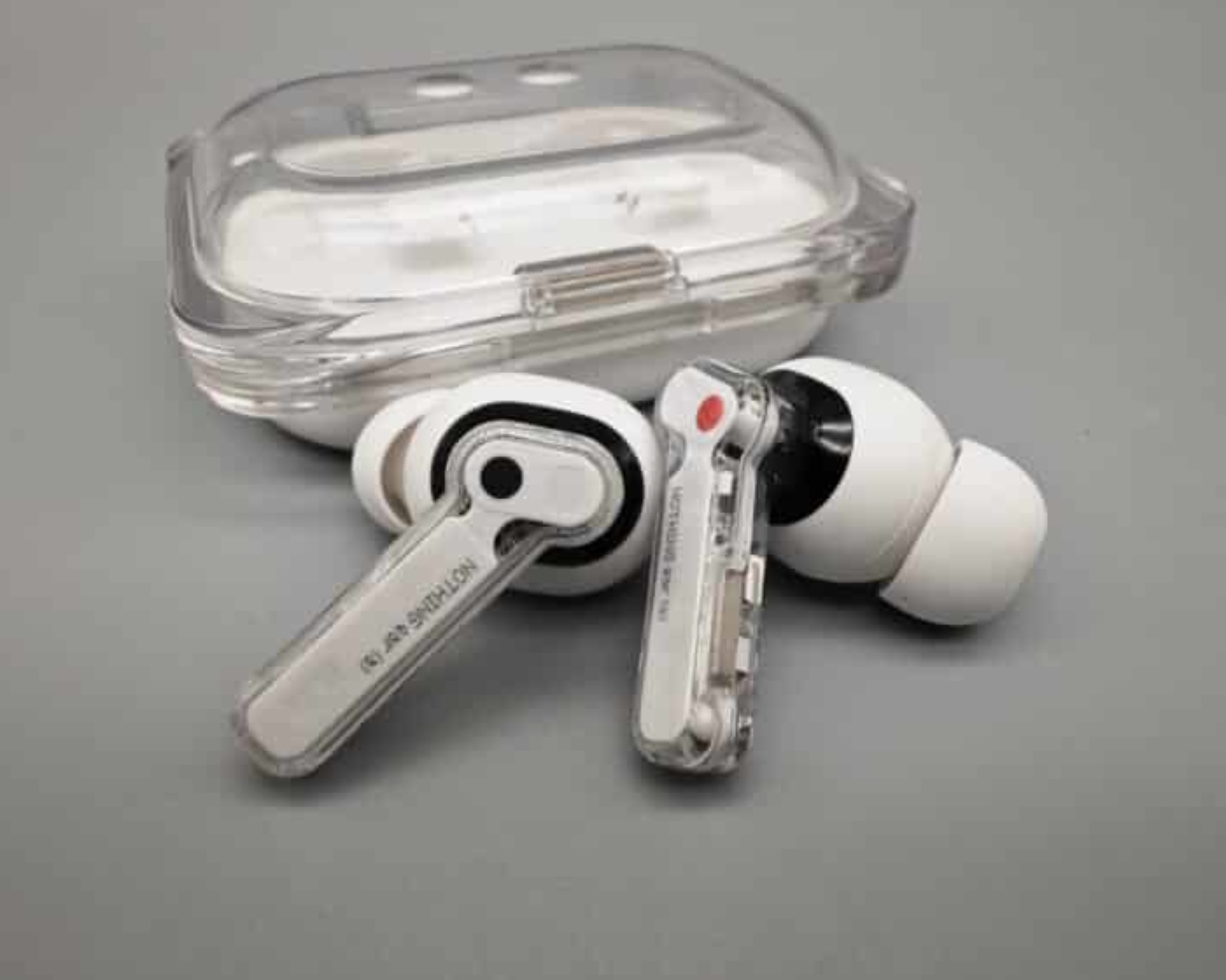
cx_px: 595
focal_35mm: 25
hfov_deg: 68.1
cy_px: 479
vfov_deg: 56.8
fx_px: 907
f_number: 1.8
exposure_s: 1/221
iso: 50
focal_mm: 2.03
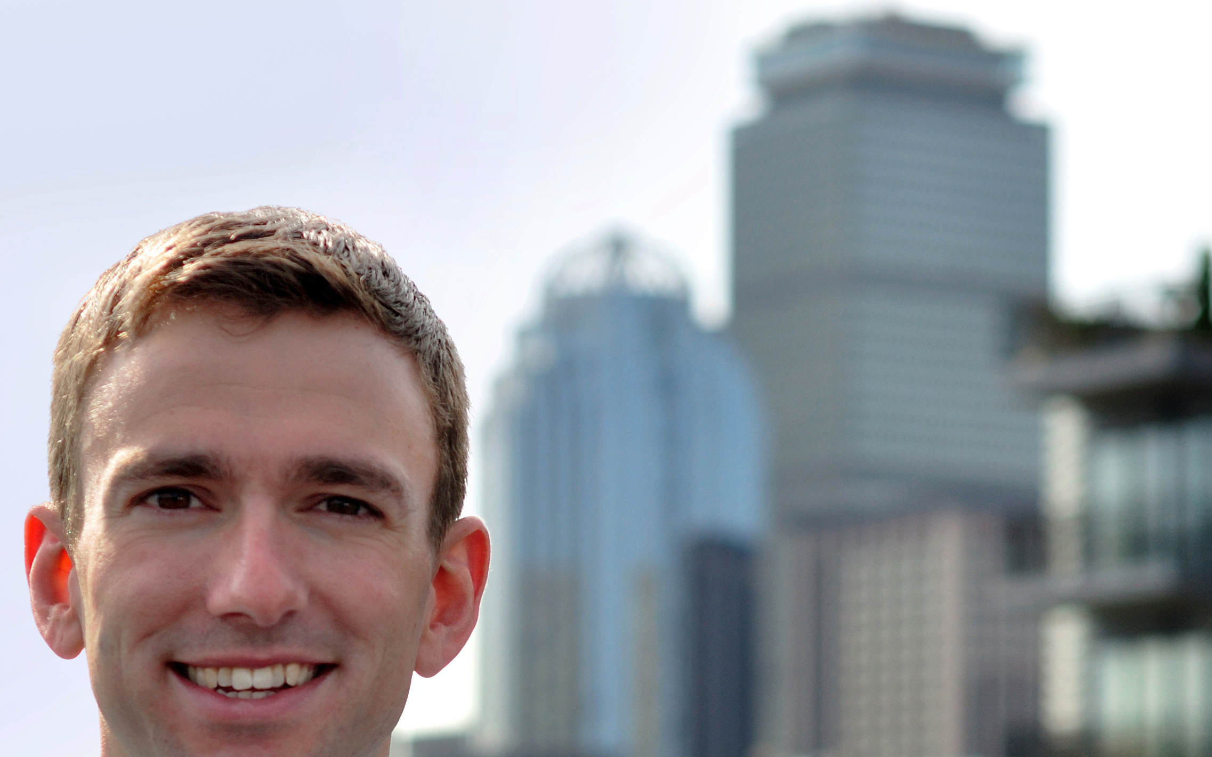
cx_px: 772
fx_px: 4756
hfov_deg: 14.5
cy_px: 743
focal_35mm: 144
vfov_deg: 9.1
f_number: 3.5
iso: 200
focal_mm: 50
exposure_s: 1/1600
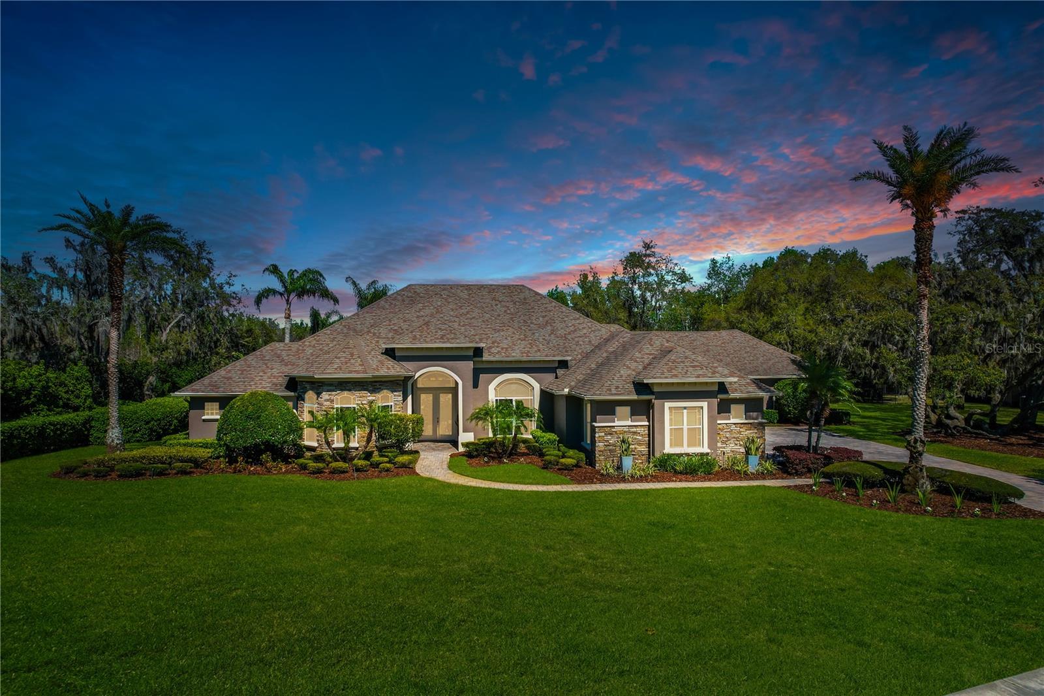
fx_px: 638
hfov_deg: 78.6
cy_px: 348
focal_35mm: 22
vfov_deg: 57.2
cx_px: 522
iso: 100
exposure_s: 1/1600
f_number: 2.8
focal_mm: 8.38
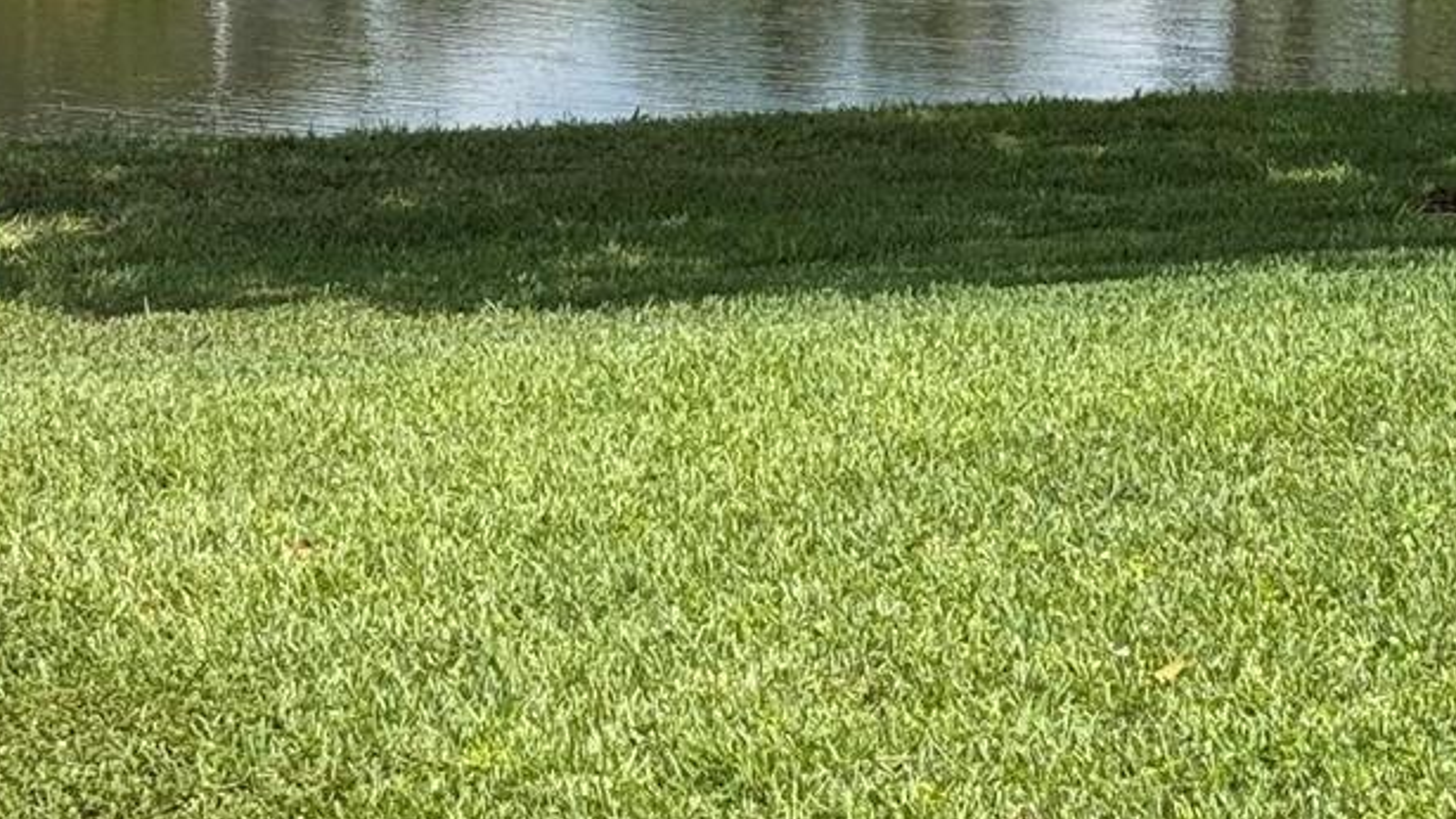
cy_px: -400
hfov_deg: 15.8
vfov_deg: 8.7
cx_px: 573
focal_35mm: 136
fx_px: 5251
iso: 80
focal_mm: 6.76
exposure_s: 1/5587
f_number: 1.78
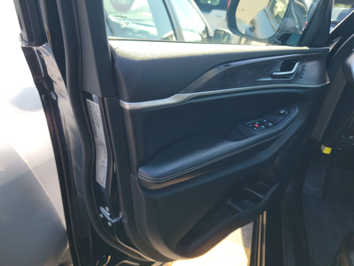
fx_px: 245
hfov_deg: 71.6
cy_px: 133
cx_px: 177
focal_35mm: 24
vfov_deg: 56.8
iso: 50
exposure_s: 1/132
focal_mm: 6.7
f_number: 1.8
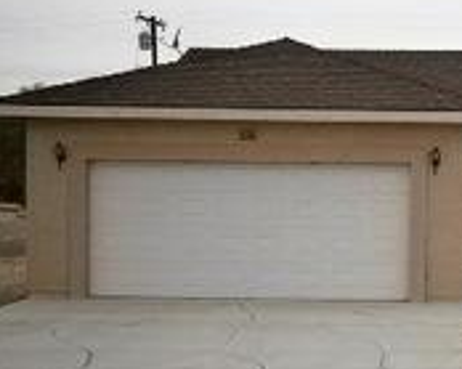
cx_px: 451
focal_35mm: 70
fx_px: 957
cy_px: 223
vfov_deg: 21.8
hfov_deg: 25.9
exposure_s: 1/800
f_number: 3.1
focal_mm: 6.4
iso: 80
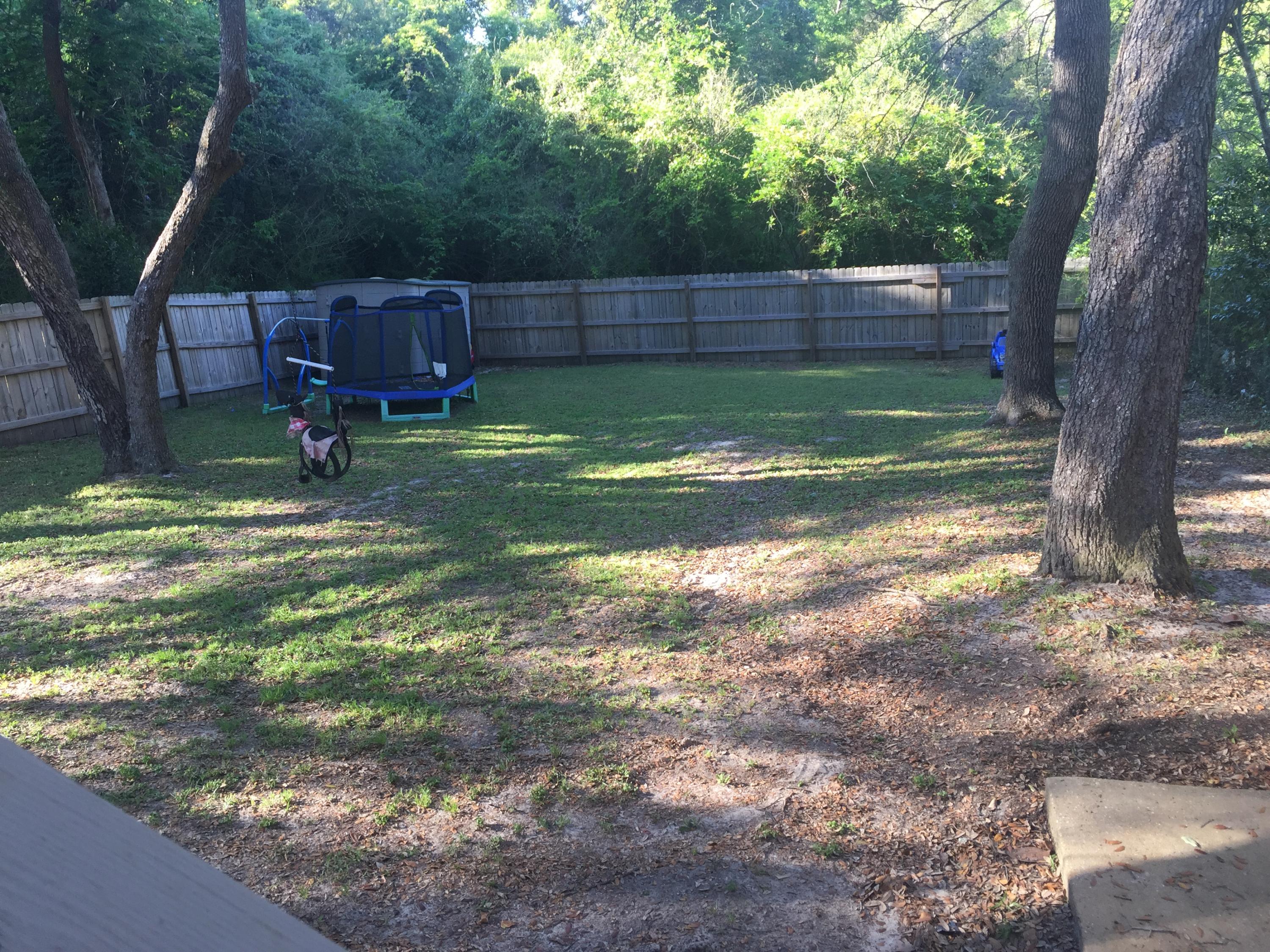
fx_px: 1064
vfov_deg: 48.2
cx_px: 635
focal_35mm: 29
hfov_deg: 61.7
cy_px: 476
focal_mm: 4.15
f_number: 2.2
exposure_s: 1/120
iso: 32
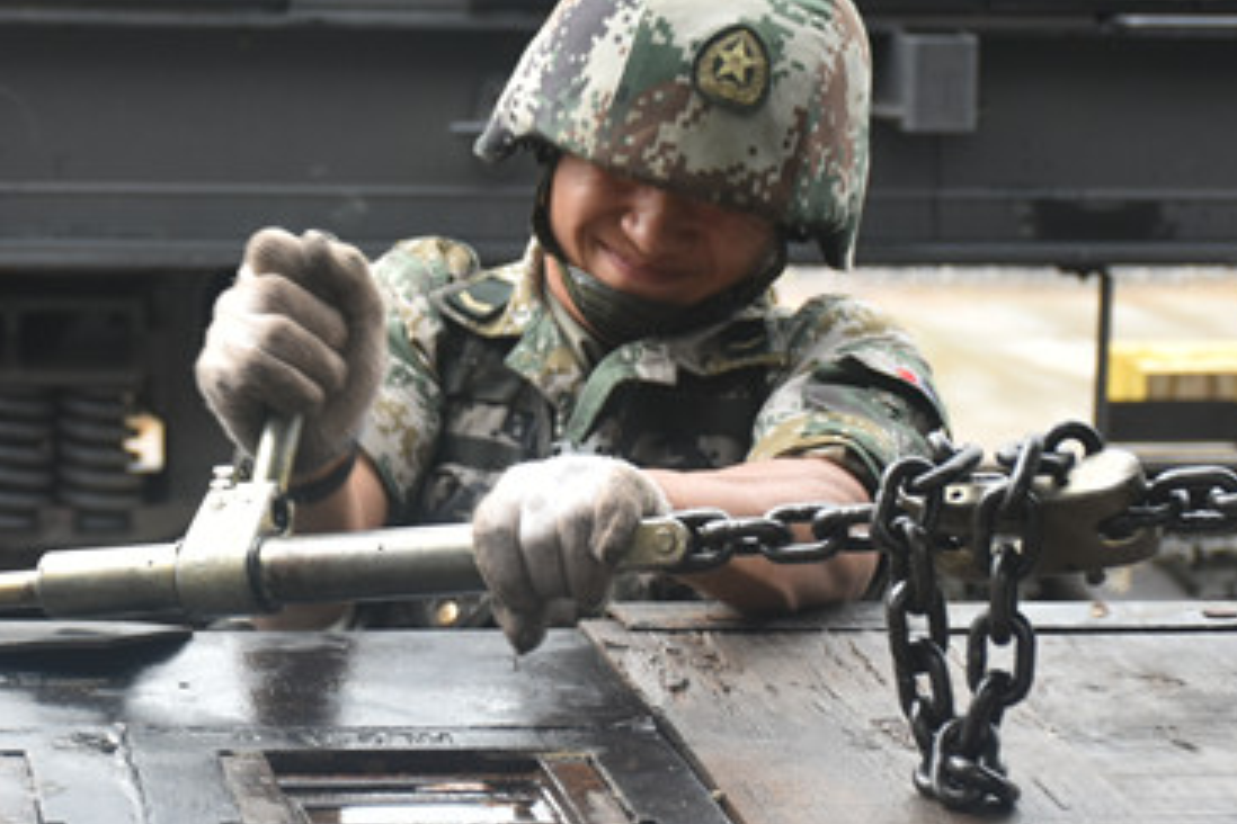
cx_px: 358
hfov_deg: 16.0
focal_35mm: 128
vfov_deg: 10.7
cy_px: 268
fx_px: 4398
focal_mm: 48
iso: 400
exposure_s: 1/125
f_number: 5.6
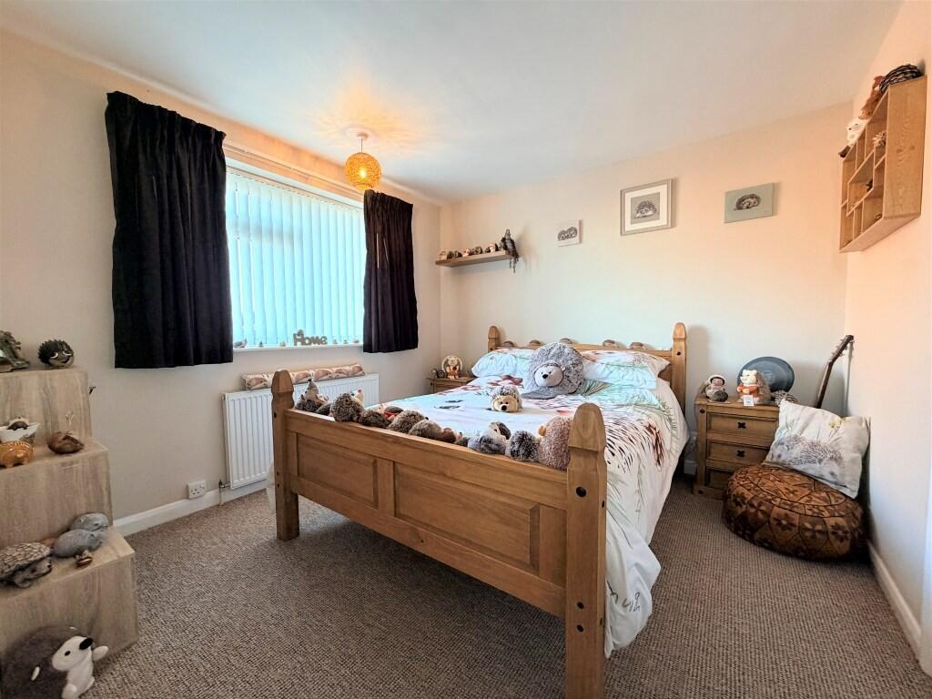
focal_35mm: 14
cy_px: 350
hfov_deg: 102.1
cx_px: 466
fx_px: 377
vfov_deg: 85.7
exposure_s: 1/50
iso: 320
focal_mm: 2.22
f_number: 2.2
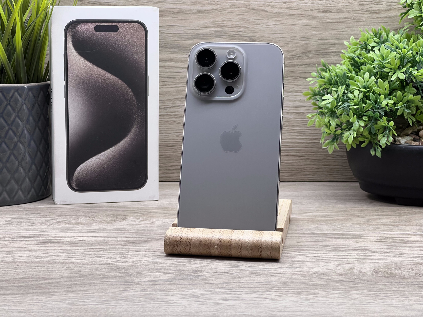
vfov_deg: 19.1
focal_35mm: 77
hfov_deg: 25.3
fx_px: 941
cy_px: 158
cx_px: 212
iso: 80
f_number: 2.8
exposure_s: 1/100
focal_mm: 9
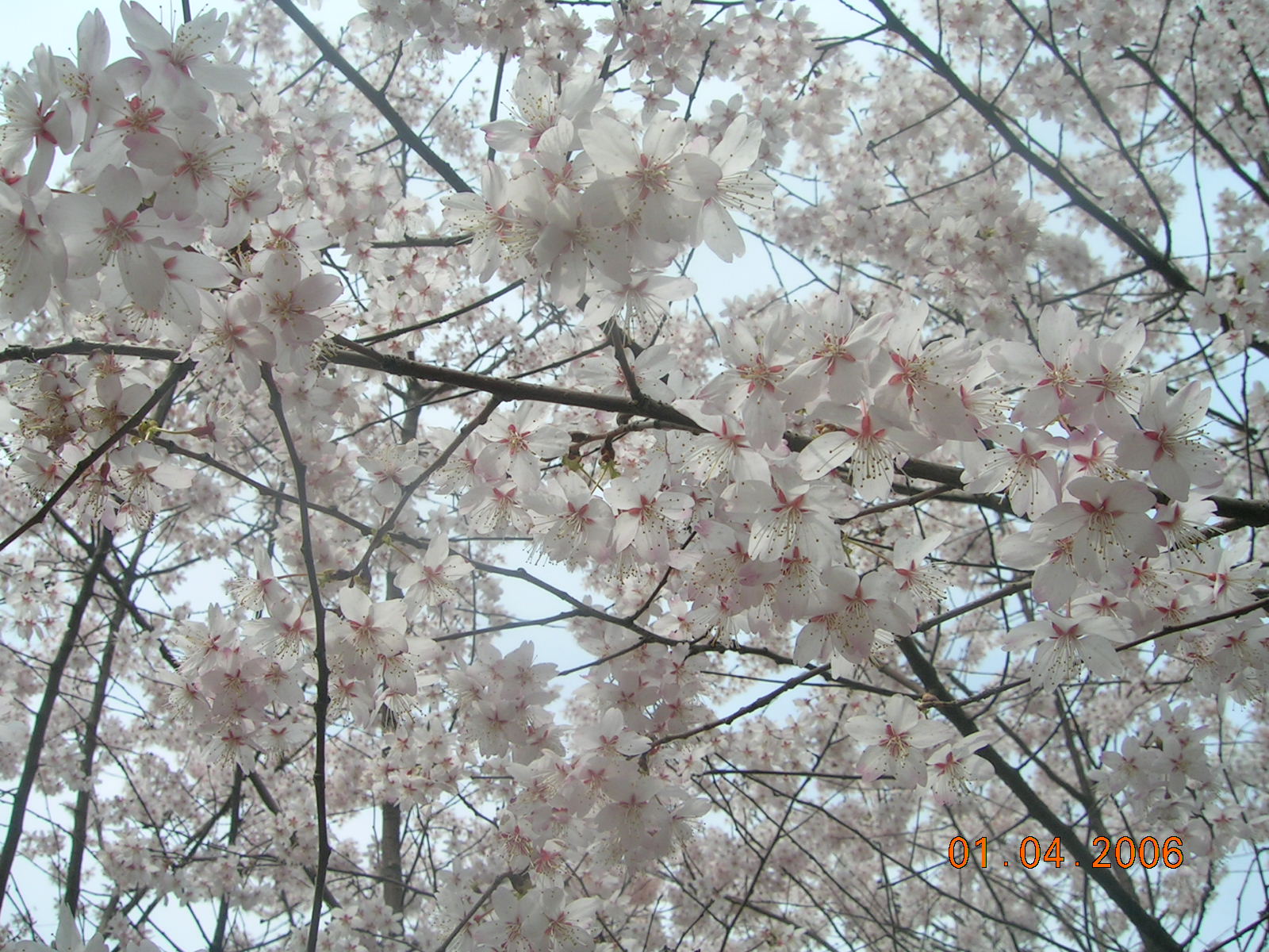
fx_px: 1283
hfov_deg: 52.6
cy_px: 476
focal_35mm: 35
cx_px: 634
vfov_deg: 40.7
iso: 50
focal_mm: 5.4
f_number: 4.8
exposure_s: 1/512
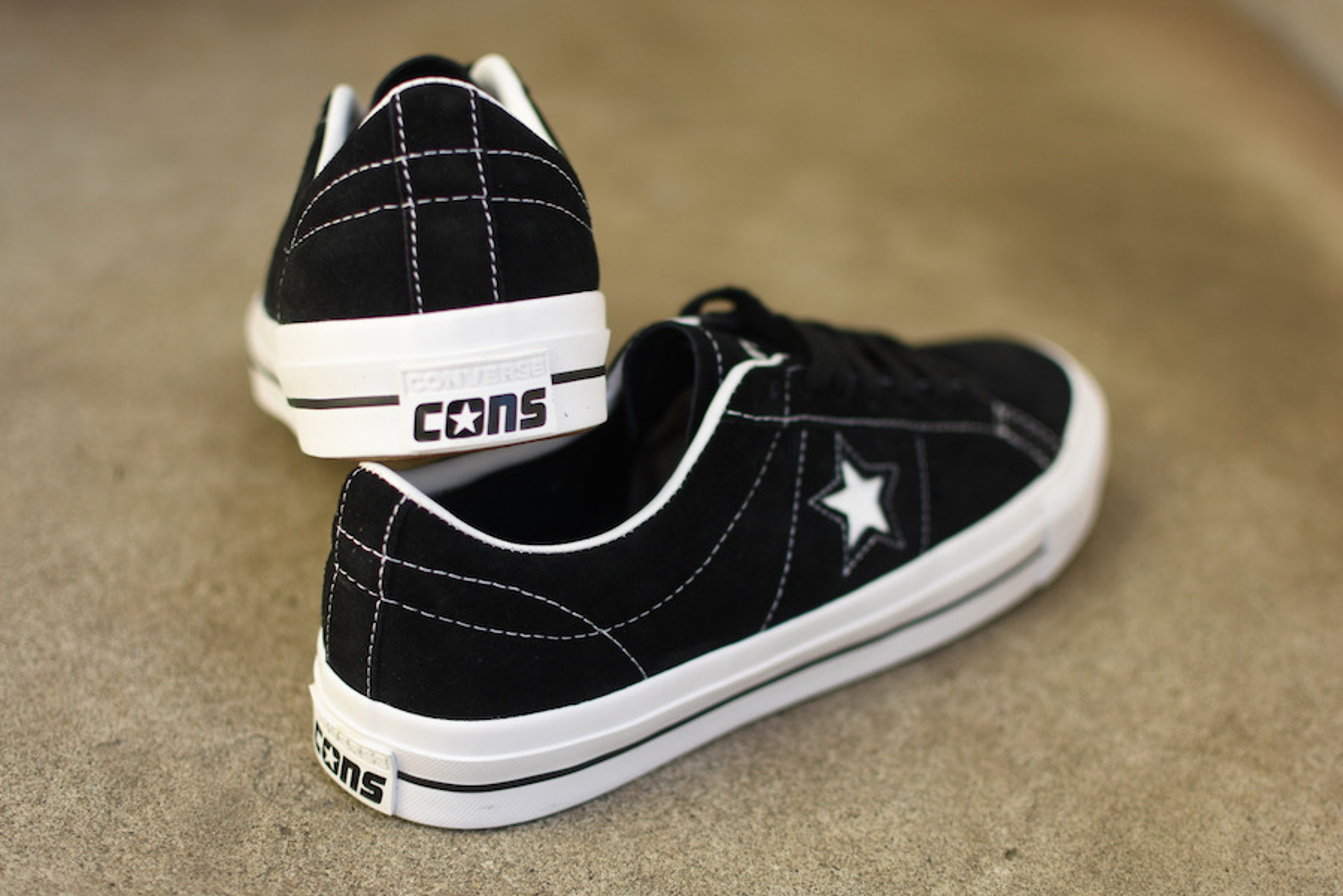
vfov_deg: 25.8
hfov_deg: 37.9
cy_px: 448
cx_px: 672
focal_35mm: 52
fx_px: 1958
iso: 200
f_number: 1.8
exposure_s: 1/1000
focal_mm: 35
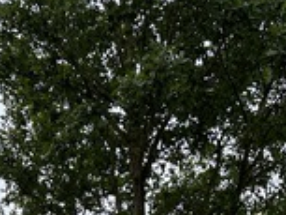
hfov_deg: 20.7
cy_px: 398
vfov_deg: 13.9
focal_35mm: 94
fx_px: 777
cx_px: 69
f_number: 1.78
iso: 80
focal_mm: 6.86
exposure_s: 1/209
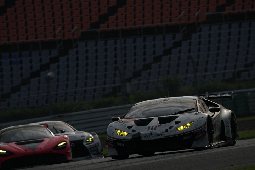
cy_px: 85
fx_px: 4250
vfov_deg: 2.3
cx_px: 128
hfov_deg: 3.4
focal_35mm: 600
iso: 200
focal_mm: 600
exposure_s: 1/1250
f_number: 11
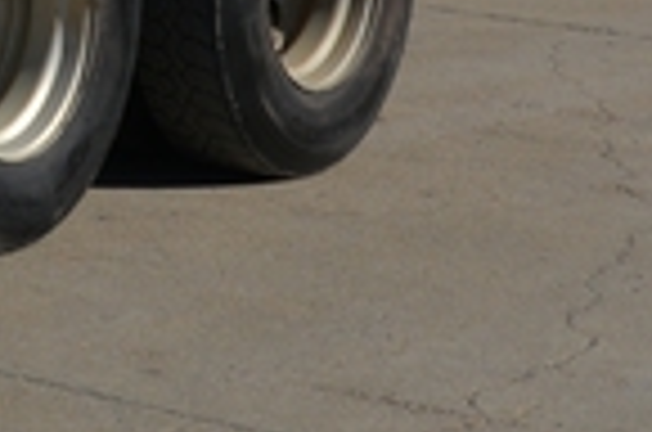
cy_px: -572
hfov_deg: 9.0
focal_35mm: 192
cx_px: -1183
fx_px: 3470
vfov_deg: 6.8
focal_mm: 27
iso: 100
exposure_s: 1/320
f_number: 9
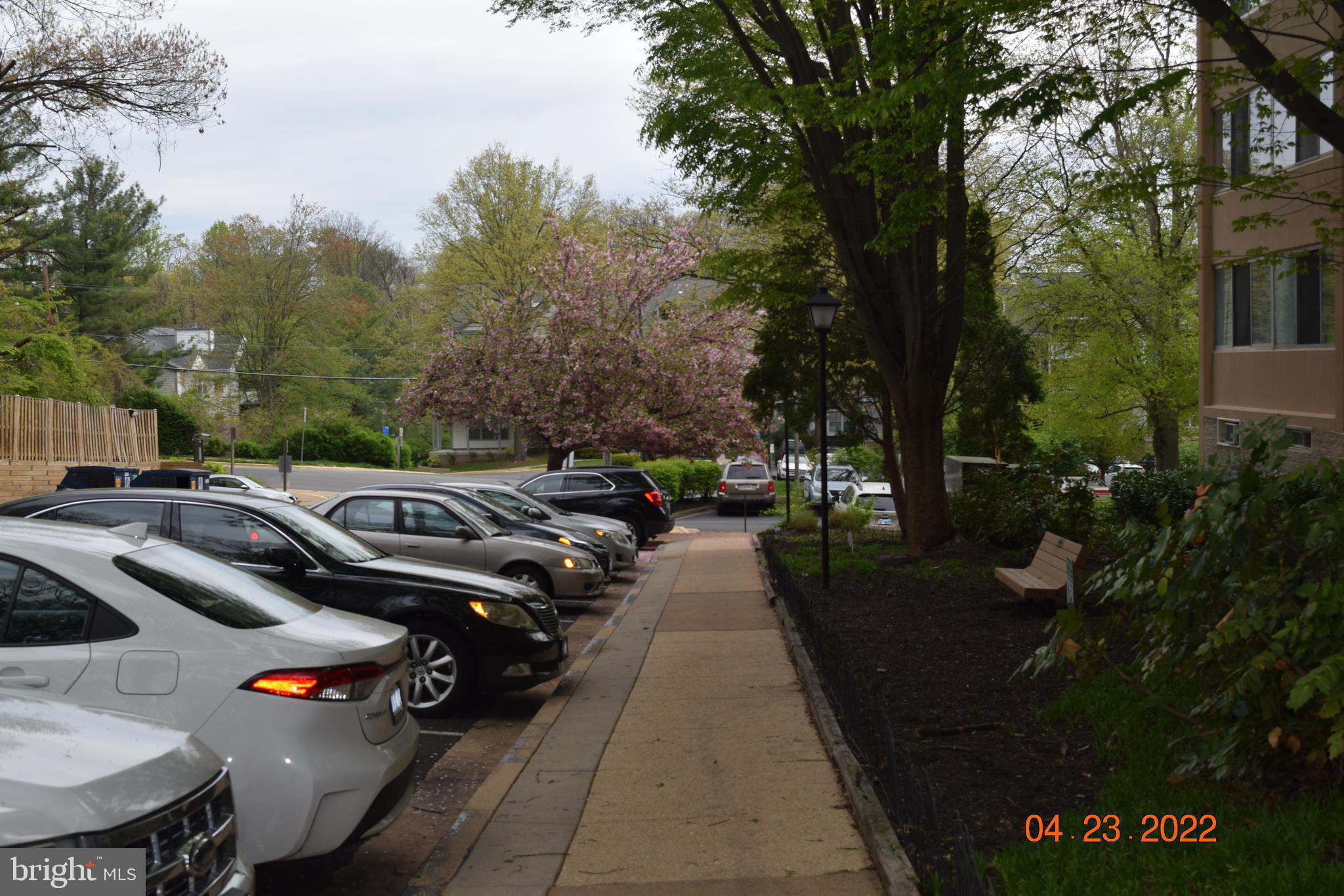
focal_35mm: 45
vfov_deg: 29.9
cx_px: 672
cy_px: 448
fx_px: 1680
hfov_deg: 43.6
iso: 100
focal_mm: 30
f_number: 8
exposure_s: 1/200
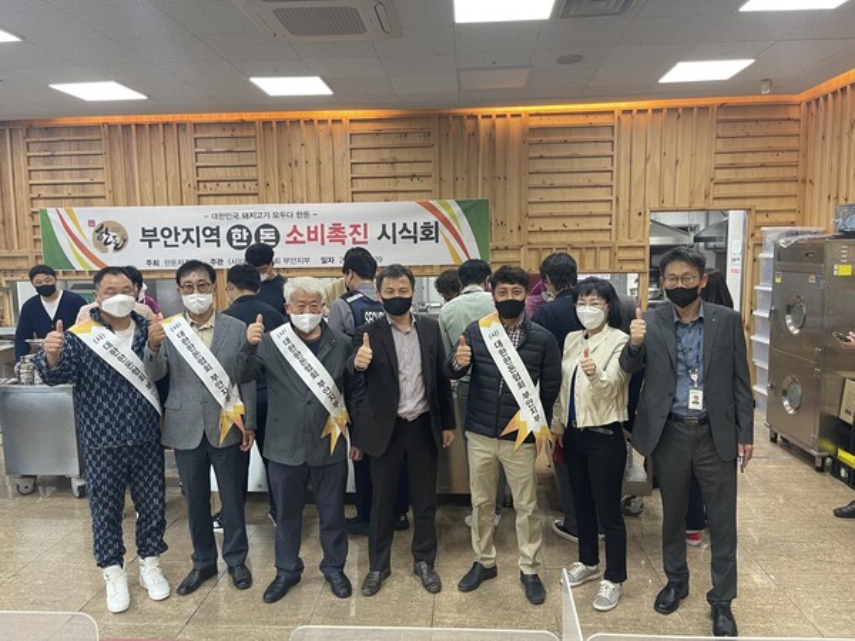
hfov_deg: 67.3
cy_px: 320
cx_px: 428
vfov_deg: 53.1
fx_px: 642
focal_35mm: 26
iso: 80
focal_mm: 5.1
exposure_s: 1/60
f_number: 1.6
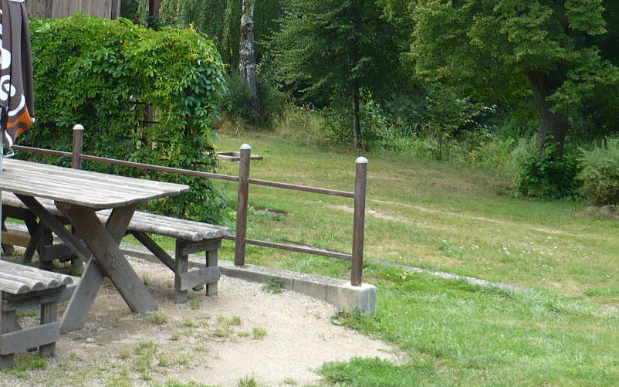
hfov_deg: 27.9
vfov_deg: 17.1
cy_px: -32
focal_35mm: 74
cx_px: 312
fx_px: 1248
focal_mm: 5.8
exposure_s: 1/160
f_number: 2.8
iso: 100
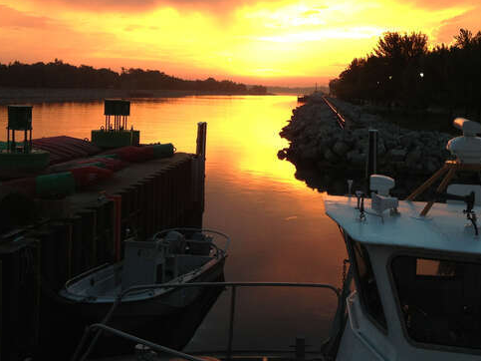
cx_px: 249
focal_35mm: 58
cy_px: 102
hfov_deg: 33.2
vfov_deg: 25.0
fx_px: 806
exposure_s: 1/60
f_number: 2.4
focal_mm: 4.28
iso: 64
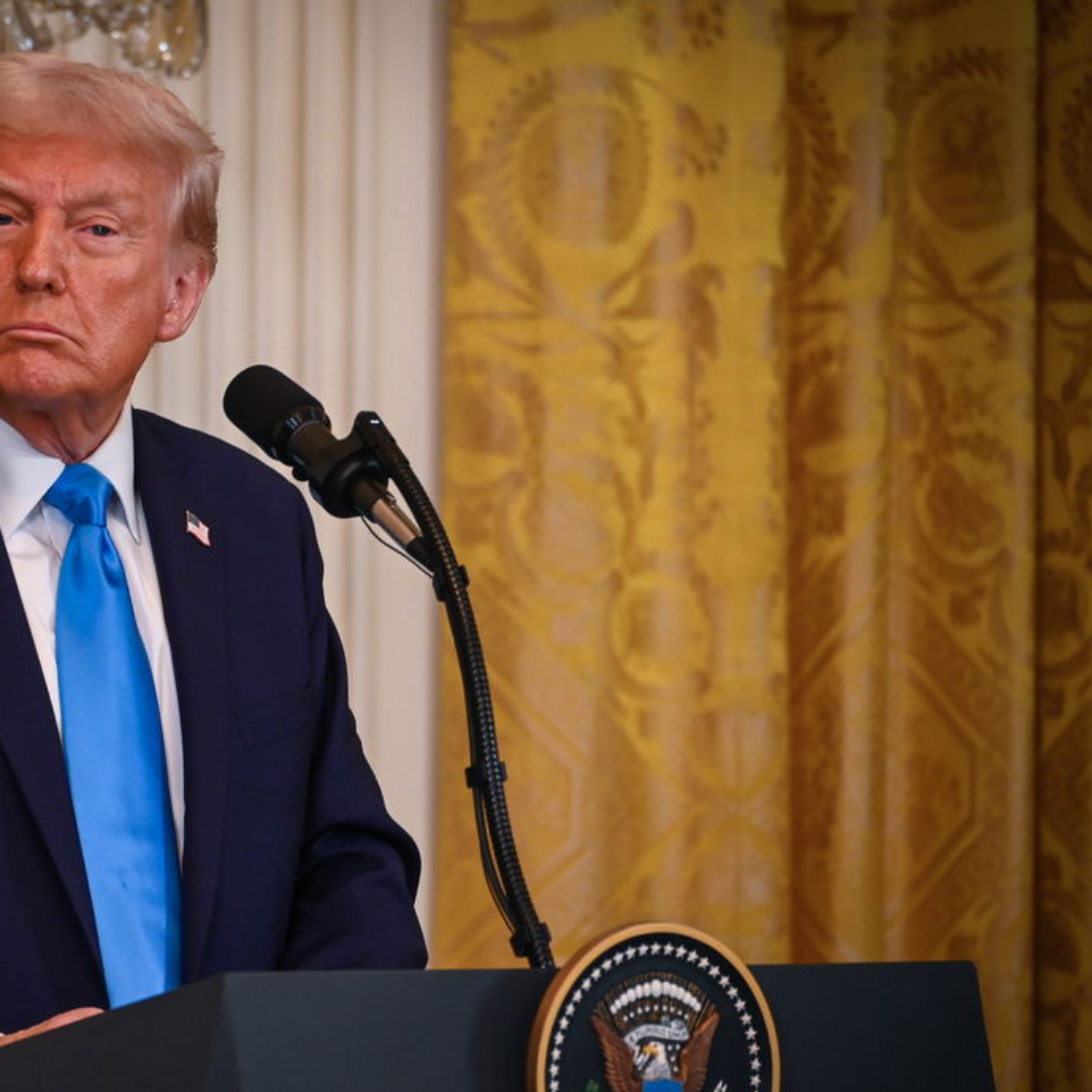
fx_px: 12313
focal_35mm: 345
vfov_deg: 5.1
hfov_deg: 5.1
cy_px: 609
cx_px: 73
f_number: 5.6
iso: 3200
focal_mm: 200
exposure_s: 1/100
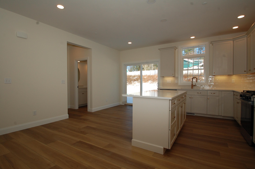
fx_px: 127
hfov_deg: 90.1
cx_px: 128
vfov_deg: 67.3
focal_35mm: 18
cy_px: 84
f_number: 8
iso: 400
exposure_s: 1/250
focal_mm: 12
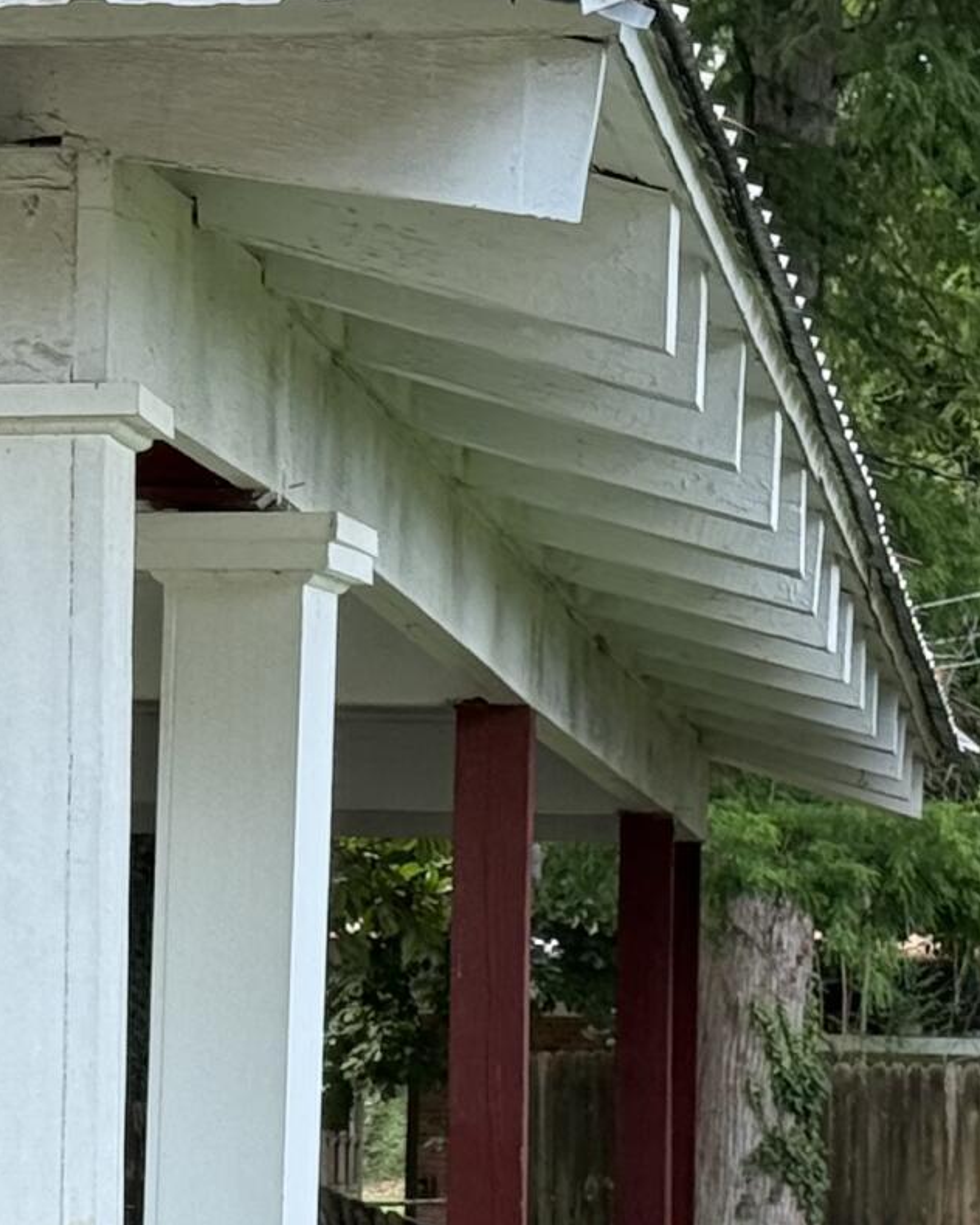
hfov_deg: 8.6
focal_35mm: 178
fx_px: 6453
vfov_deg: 10.7
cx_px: 11
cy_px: 1296
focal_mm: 6.76
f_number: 1.78
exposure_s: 1/294
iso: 80
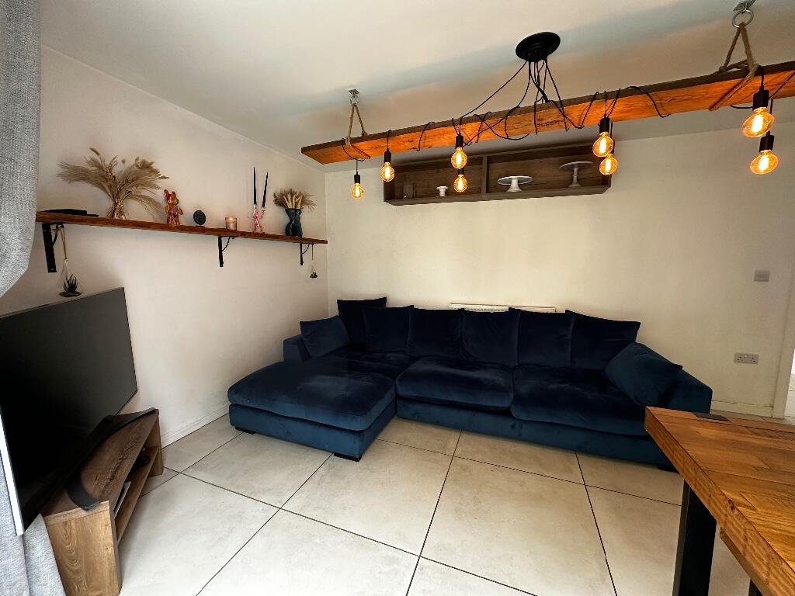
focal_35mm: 14
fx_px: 322
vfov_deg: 85.7
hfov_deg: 102.1
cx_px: 398
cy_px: 298
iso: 200
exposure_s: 1/99
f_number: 2.2
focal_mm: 2.22
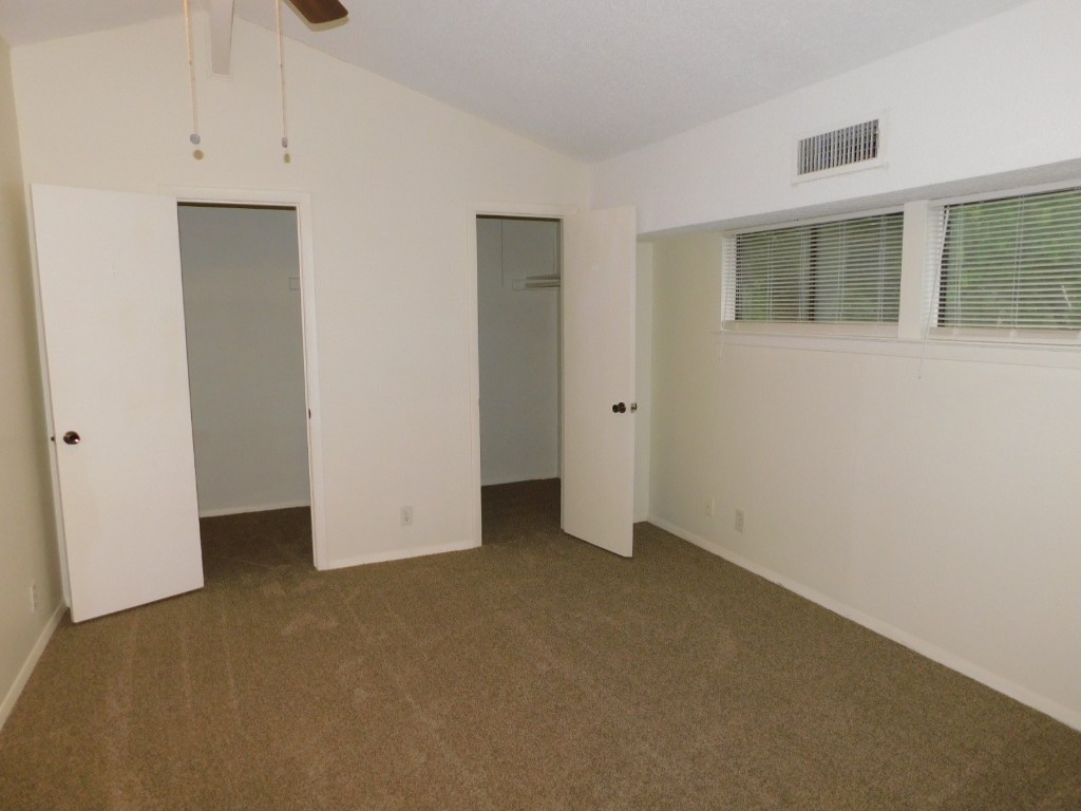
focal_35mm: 23
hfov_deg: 73.9
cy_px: 406
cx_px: 540
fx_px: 718
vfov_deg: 58.9
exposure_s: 1/30
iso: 200
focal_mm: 4
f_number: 3
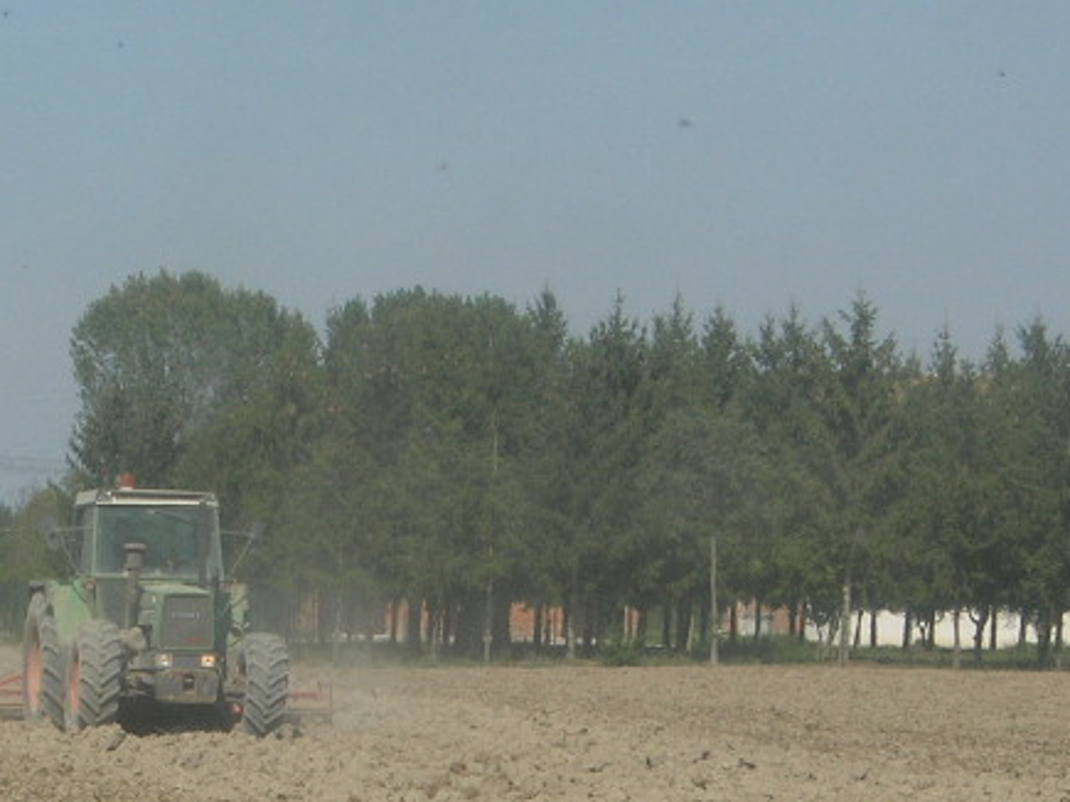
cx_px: 253
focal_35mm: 266
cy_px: 662
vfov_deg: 5.6
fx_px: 8220
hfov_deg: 7.4
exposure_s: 1/297
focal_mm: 23.4
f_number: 8.2
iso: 64
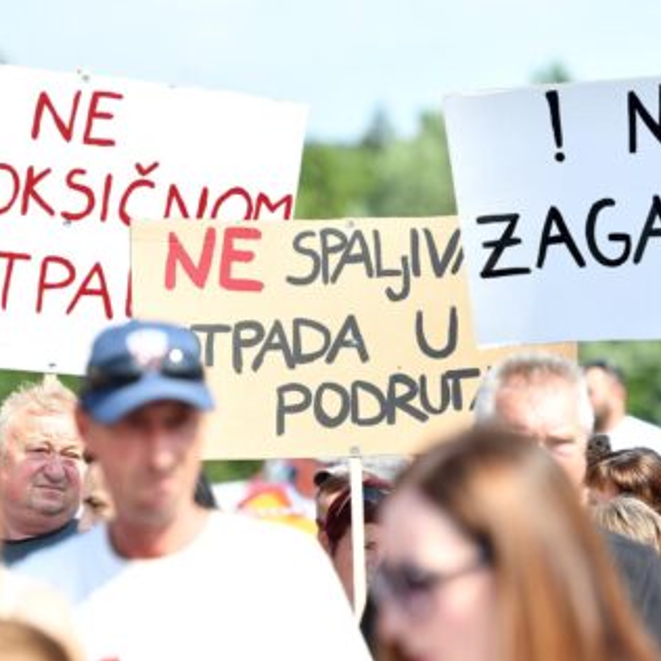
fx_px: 4321
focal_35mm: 200
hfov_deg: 8.7
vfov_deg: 8.7
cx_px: 328
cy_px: 330
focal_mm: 155
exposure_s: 1/320
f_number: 5.6
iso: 72
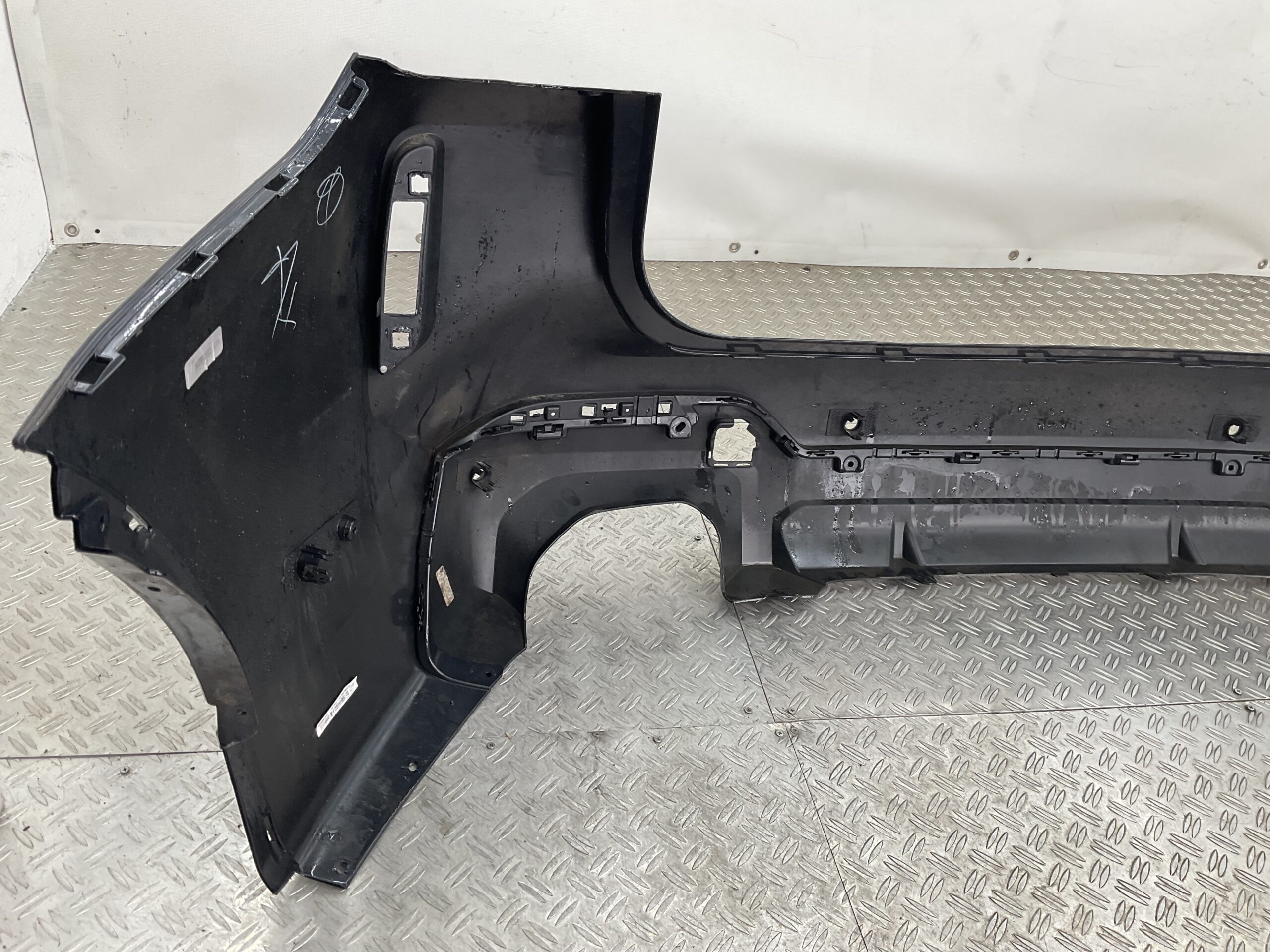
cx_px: 635
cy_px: 476
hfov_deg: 61.7
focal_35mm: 29
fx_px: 1064
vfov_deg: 48.2
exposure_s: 1/100
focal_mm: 3
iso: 32
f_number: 1.8
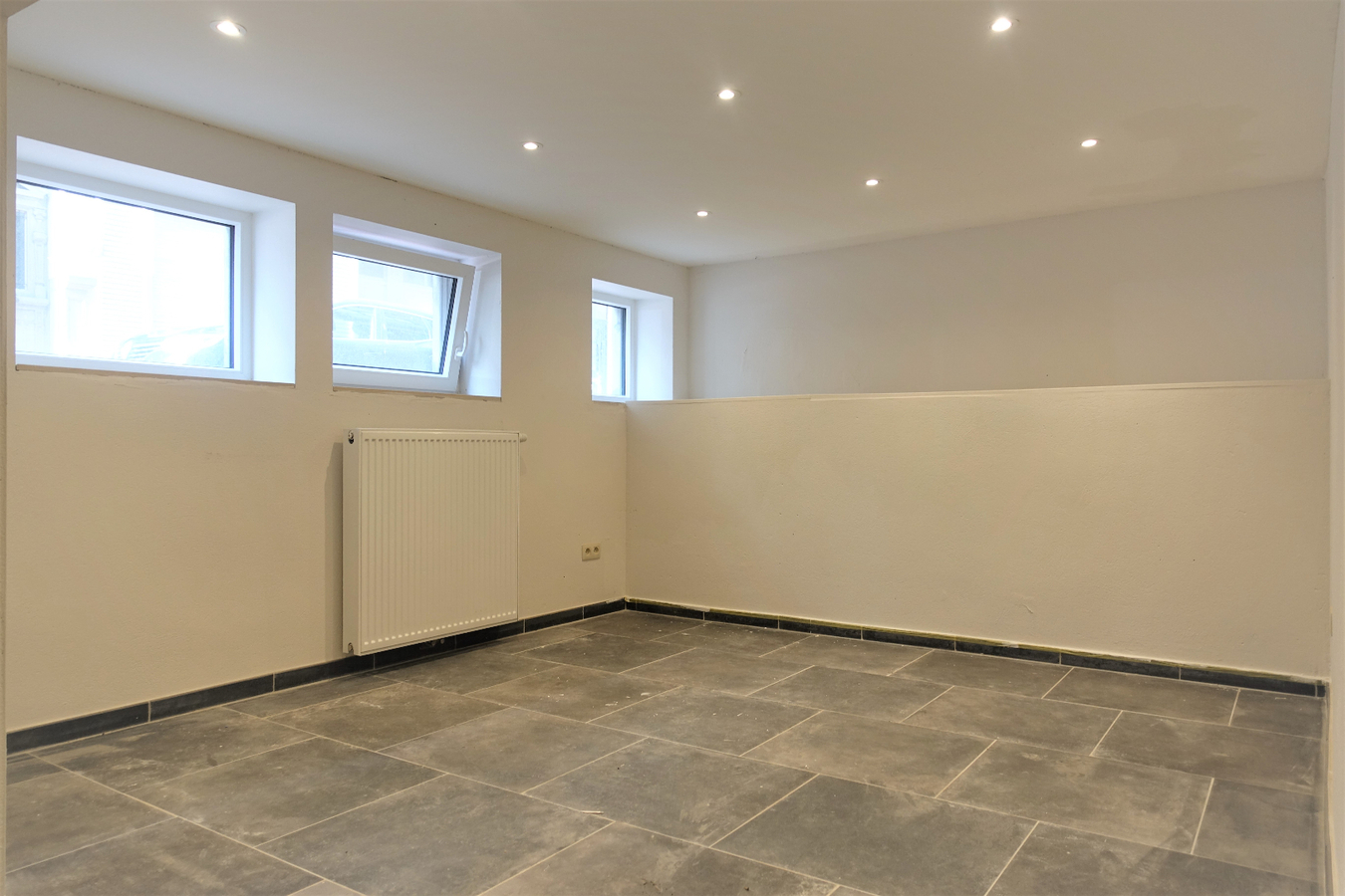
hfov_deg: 73.7
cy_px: 448
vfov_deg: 53.1
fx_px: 897
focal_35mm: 24
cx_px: 672
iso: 125
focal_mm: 8.8
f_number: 2.8
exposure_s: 1/50
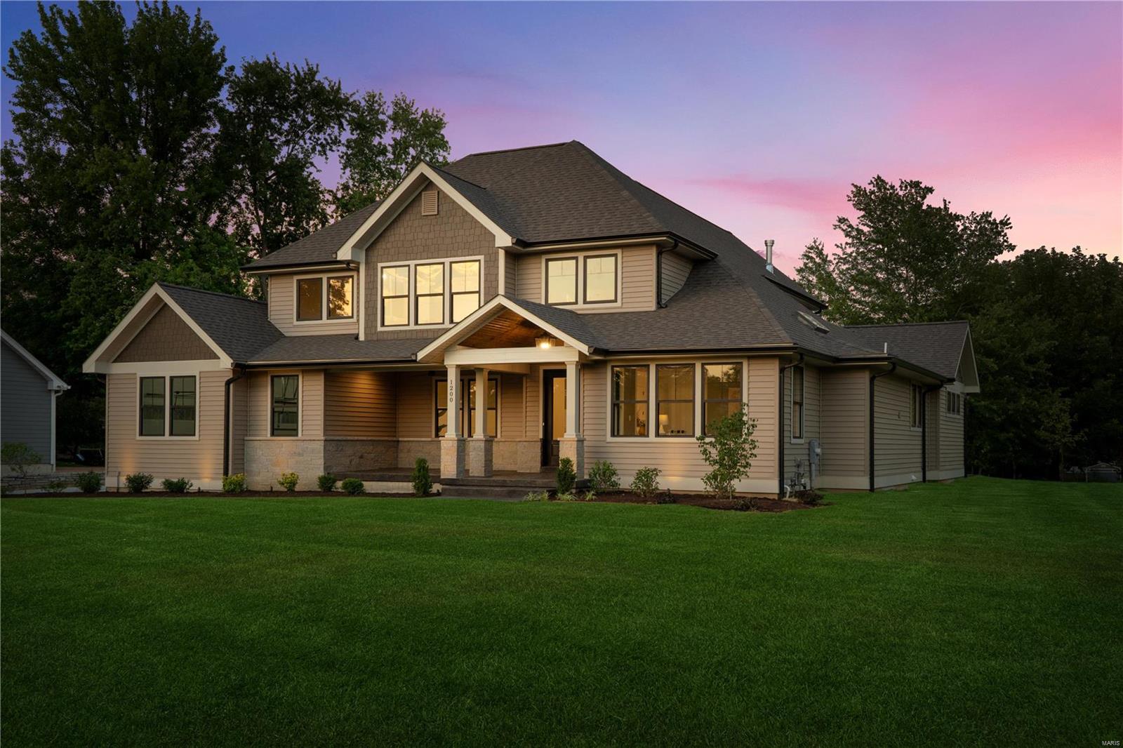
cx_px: 562
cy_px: 374
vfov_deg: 40.0
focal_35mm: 33
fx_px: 1029
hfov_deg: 57.2
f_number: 6.3
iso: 400
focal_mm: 22
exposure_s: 1/30
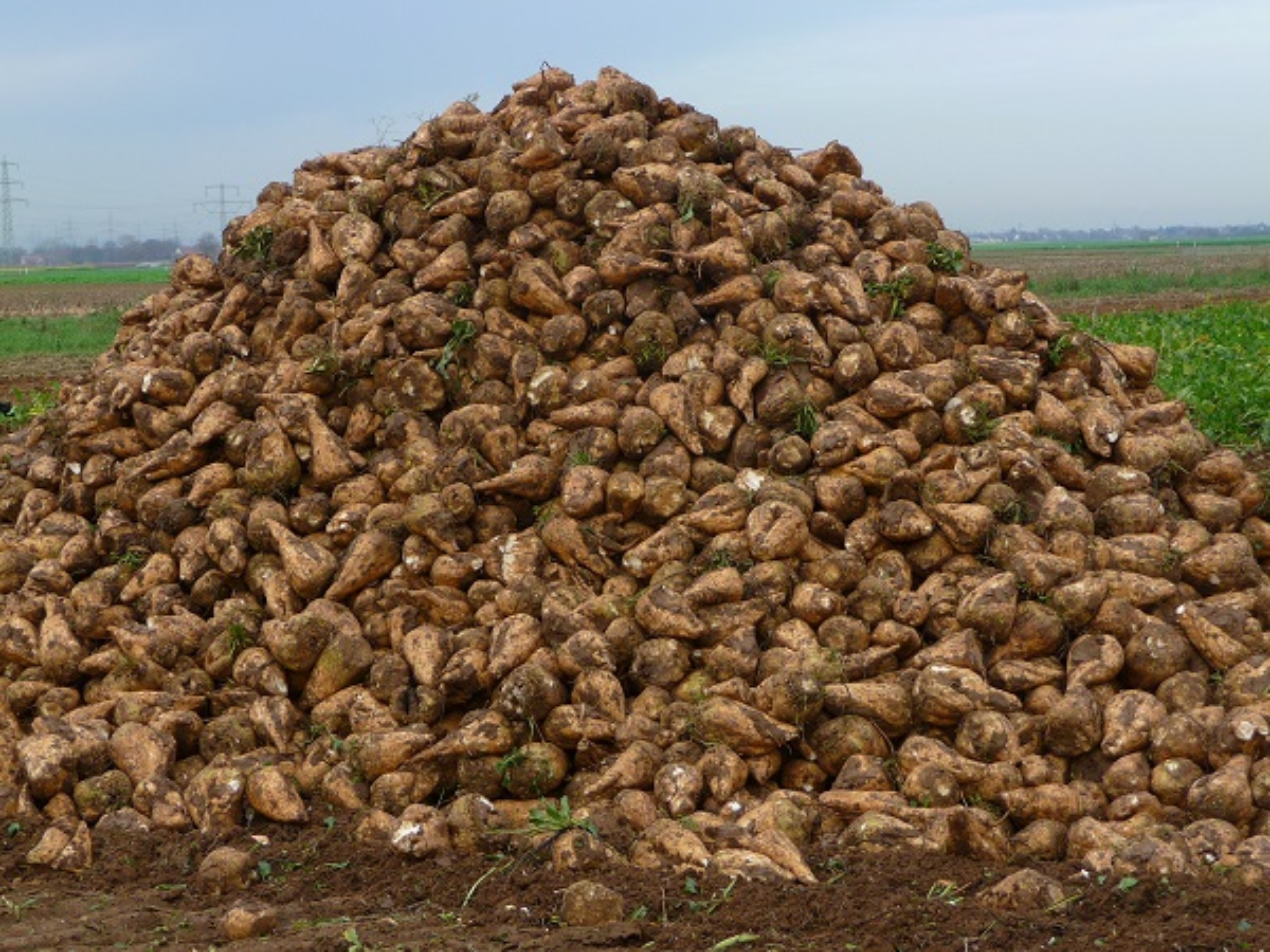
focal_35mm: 84
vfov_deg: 17.6
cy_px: 476
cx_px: 635
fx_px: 3082
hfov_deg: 23.3
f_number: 4.7
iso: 100
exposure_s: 1/125
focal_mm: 14.2
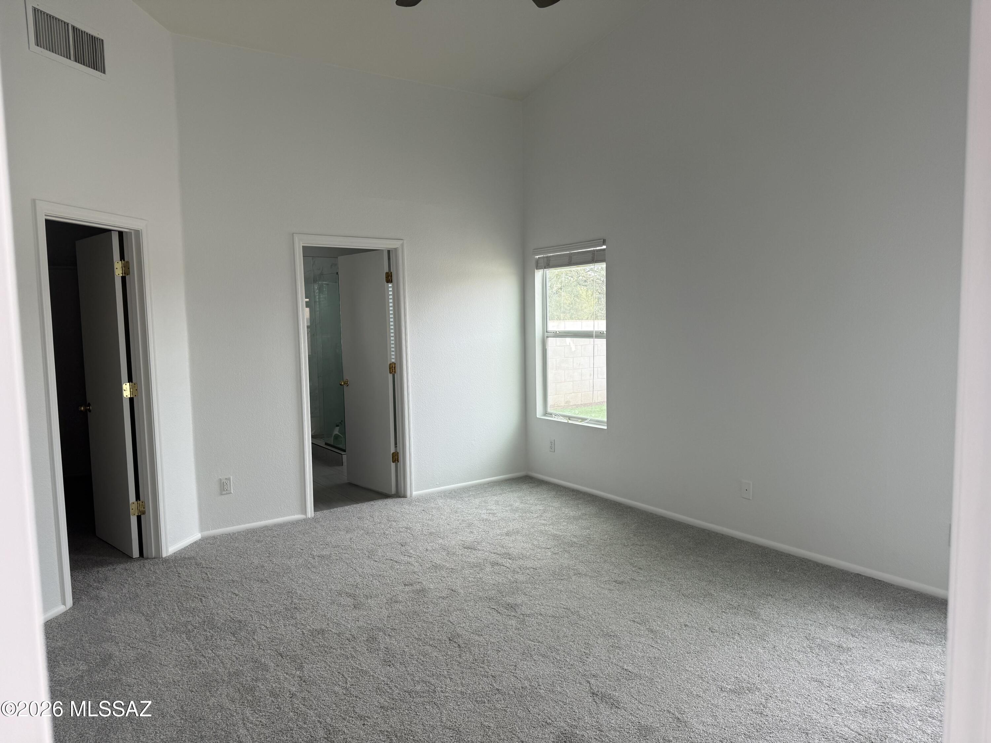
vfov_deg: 56.8
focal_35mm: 24
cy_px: 372
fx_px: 687
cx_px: 496
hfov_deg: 71.6
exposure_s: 1/121
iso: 80
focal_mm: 6.76
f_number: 1.78
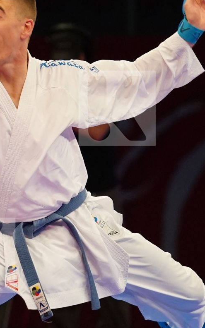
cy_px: 108
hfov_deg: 2.7
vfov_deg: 4.4
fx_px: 4286
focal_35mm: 479
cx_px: -23
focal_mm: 138
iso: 2500
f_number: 2.8
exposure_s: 1/1000
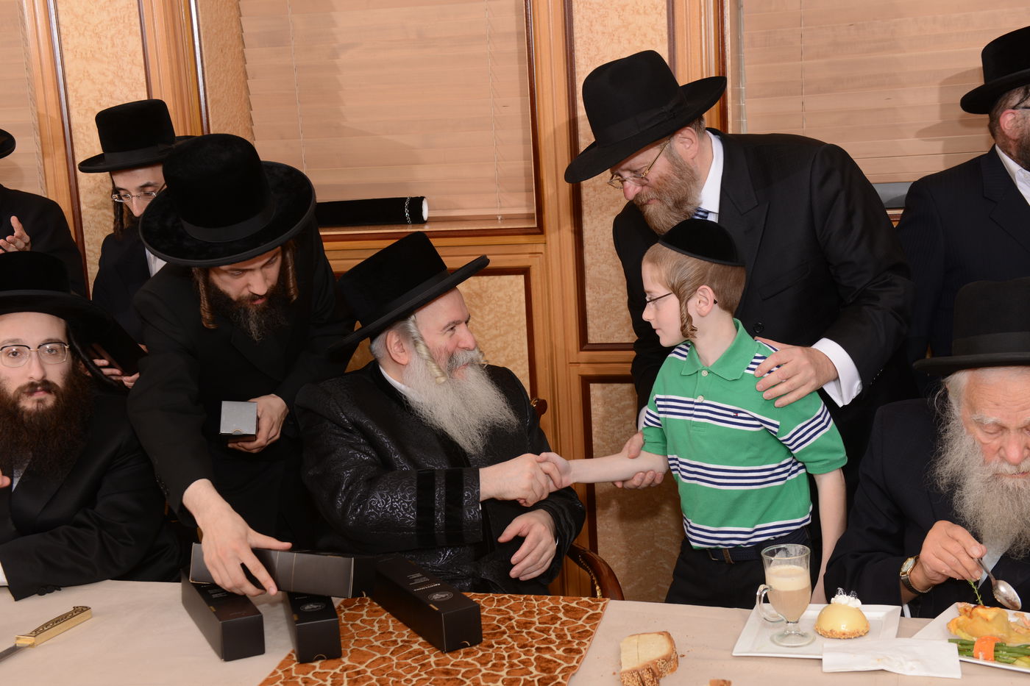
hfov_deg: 39.6
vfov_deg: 27.0
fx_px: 1430
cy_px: 343
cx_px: 515
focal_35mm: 50
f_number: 6.3
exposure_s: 1/160
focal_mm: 50
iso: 400
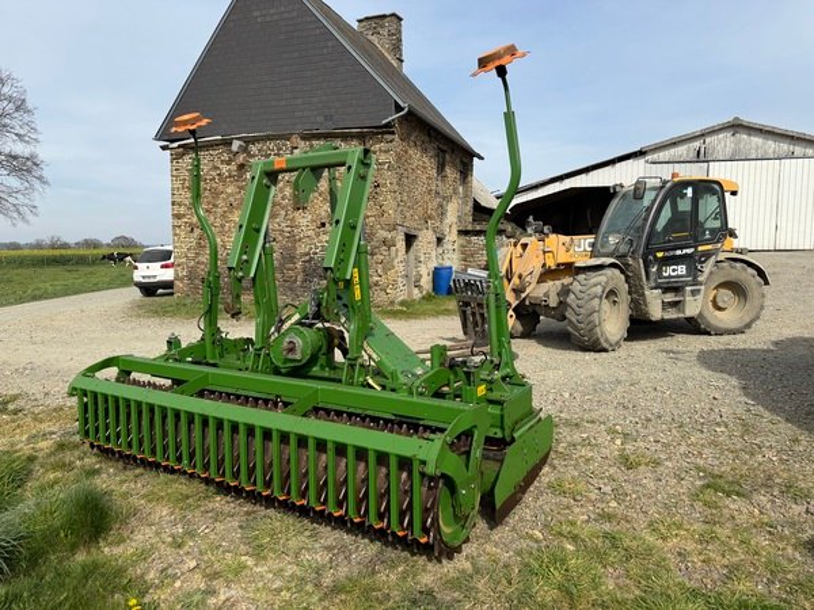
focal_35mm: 24
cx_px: 407
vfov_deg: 56.8
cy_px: 305
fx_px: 564
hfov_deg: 71.6
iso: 80
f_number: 1.78
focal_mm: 6.76
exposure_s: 1/4405
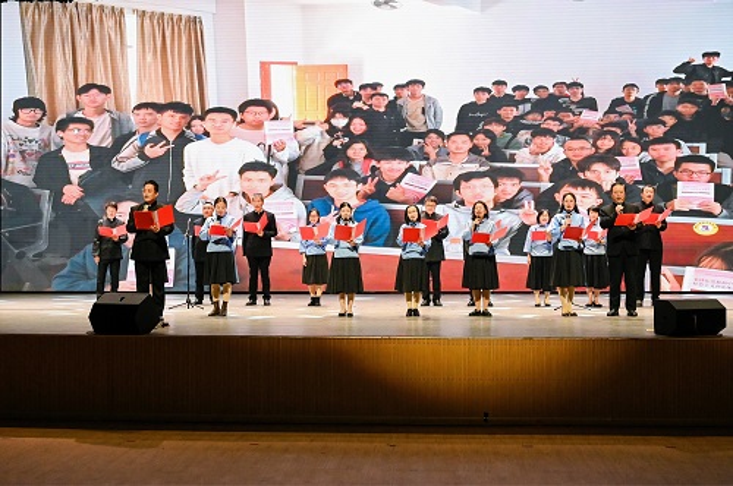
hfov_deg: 42.8
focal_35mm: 46
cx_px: 366
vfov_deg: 29.2
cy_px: 243
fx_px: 935
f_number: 5.6
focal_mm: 46
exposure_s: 1/500
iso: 5000
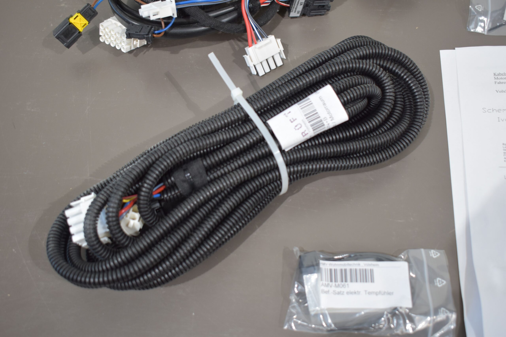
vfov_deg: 31.9
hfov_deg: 46.4
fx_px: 590
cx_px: 253
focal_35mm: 42
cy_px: 168
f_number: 4.2
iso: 400
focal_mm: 28
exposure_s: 1/50
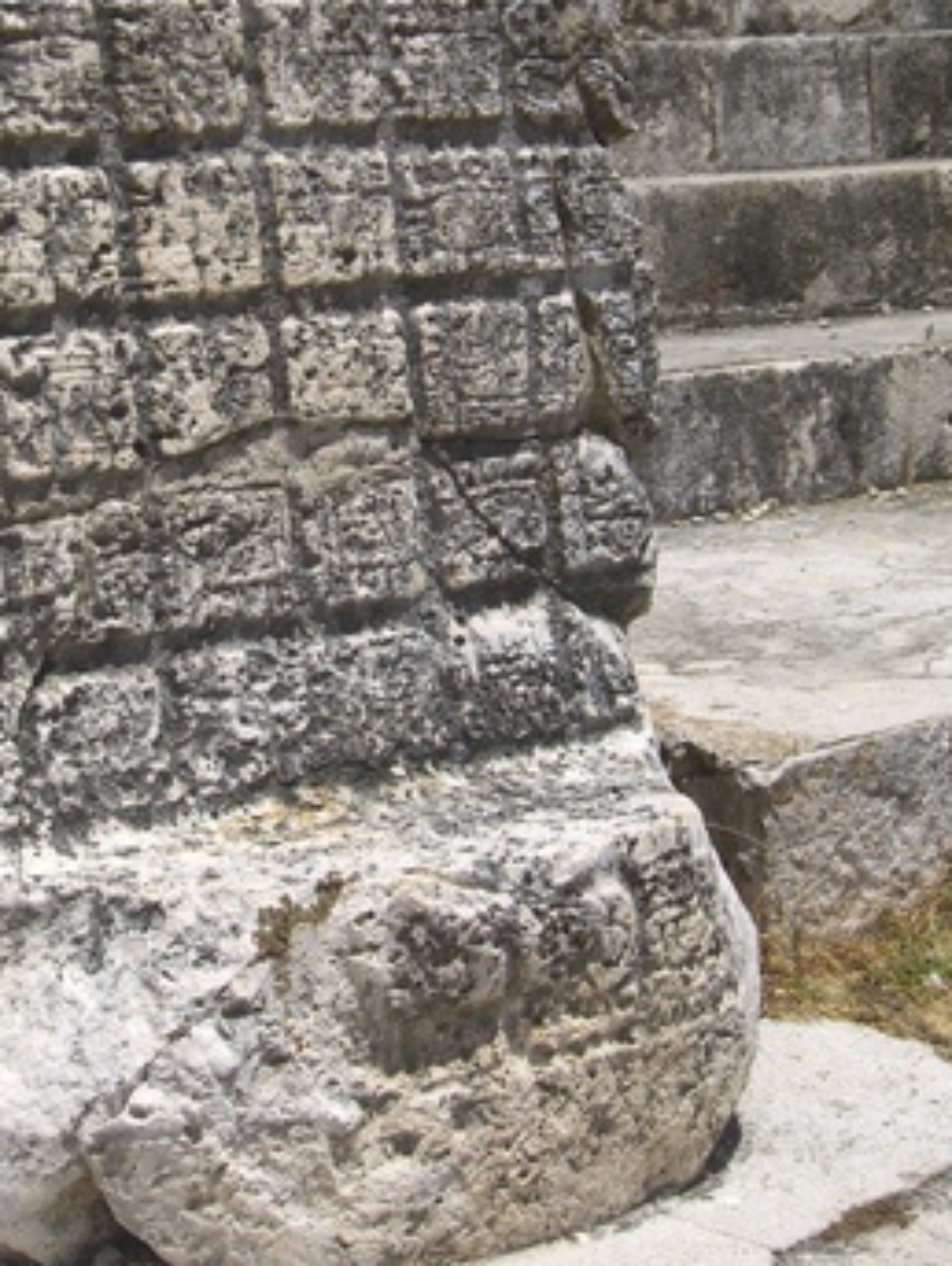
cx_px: 280
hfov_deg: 17.3
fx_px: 3111
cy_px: 424
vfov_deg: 22.9
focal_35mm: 85
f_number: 10
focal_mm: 11.8
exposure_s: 1/200
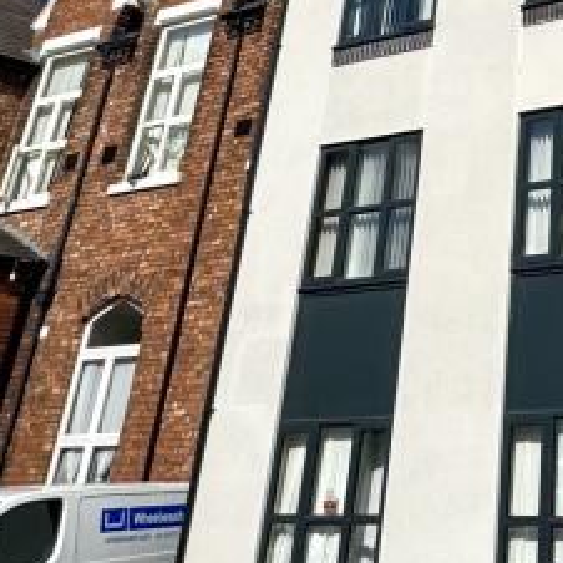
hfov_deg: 27.1
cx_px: 668
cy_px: -264
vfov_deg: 24.4
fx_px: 1030
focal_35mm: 56
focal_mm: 2.22
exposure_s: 1/4630
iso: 40
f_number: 2.2
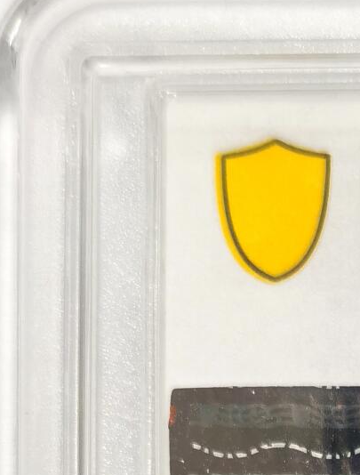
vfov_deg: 10.4
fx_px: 2506
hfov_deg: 8.0
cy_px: 747
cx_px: 584
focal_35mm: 182
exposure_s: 1/100
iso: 125
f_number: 16
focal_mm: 5.56
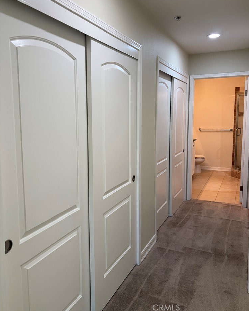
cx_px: 127
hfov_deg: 51.5
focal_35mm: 28
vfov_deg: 62.1
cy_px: 141
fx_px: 258
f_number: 1.6
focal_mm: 5.96
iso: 64
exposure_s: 1/120
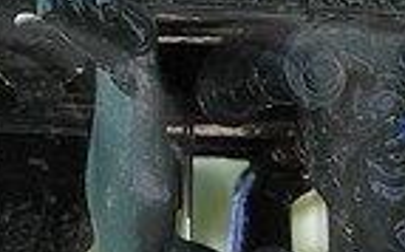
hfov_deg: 1.1
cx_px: 263
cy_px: 371
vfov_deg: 0.7
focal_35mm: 1997
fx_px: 22016
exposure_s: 1/160
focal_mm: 175
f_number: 5.6
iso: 200
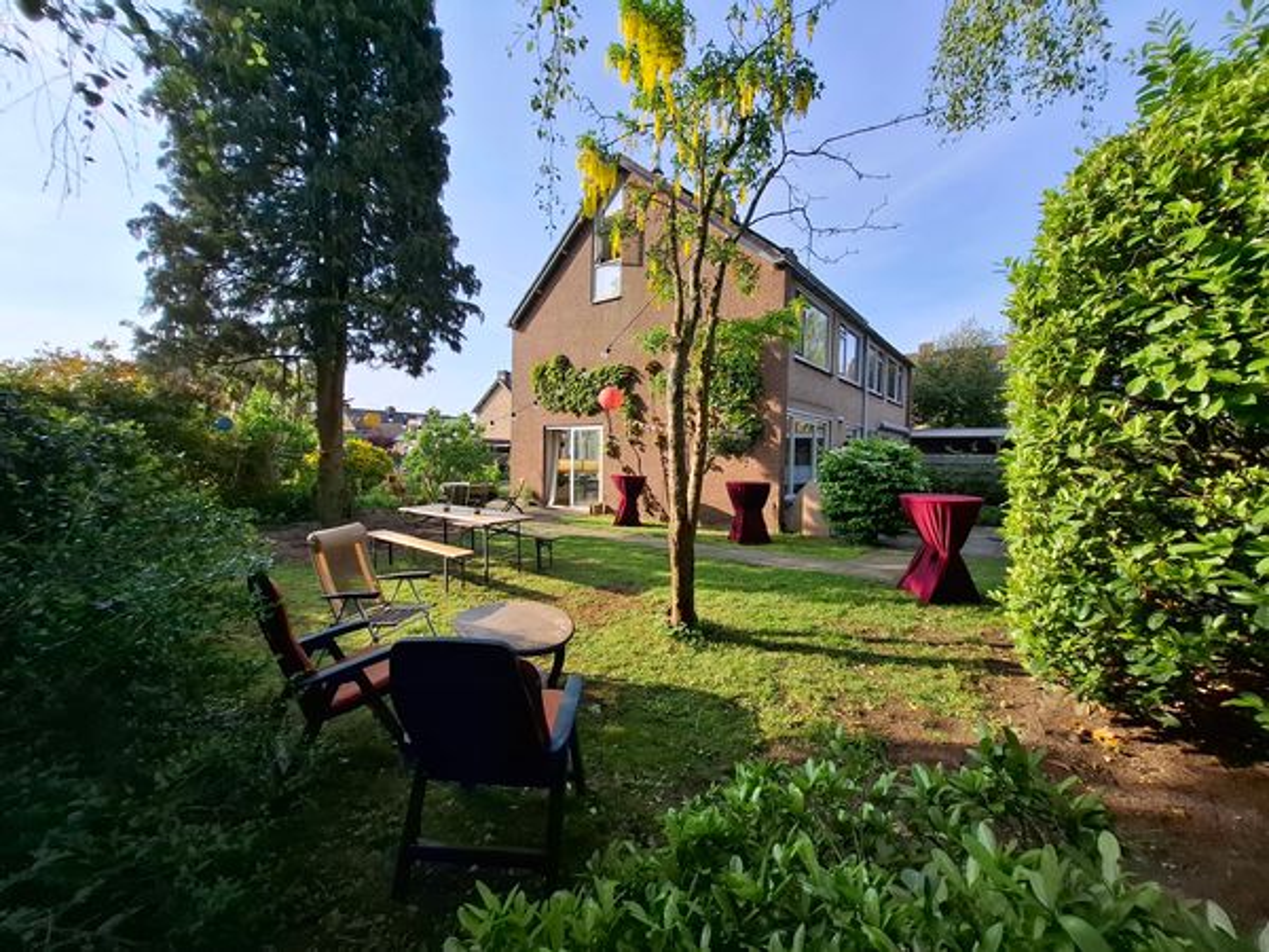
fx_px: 477
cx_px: 634
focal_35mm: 13
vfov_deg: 89.9
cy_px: 476
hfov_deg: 106.2
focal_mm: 1.74
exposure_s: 1/573
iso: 40
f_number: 2.2
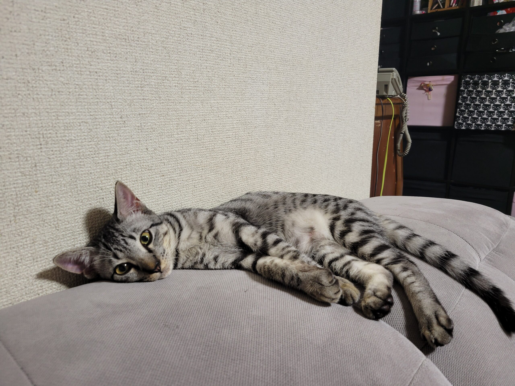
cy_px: 193
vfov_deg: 53.1
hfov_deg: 67.3
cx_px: 258
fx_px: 387
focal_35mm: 26
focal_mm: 5.4
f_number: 1.8
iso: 200
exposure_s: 1/40
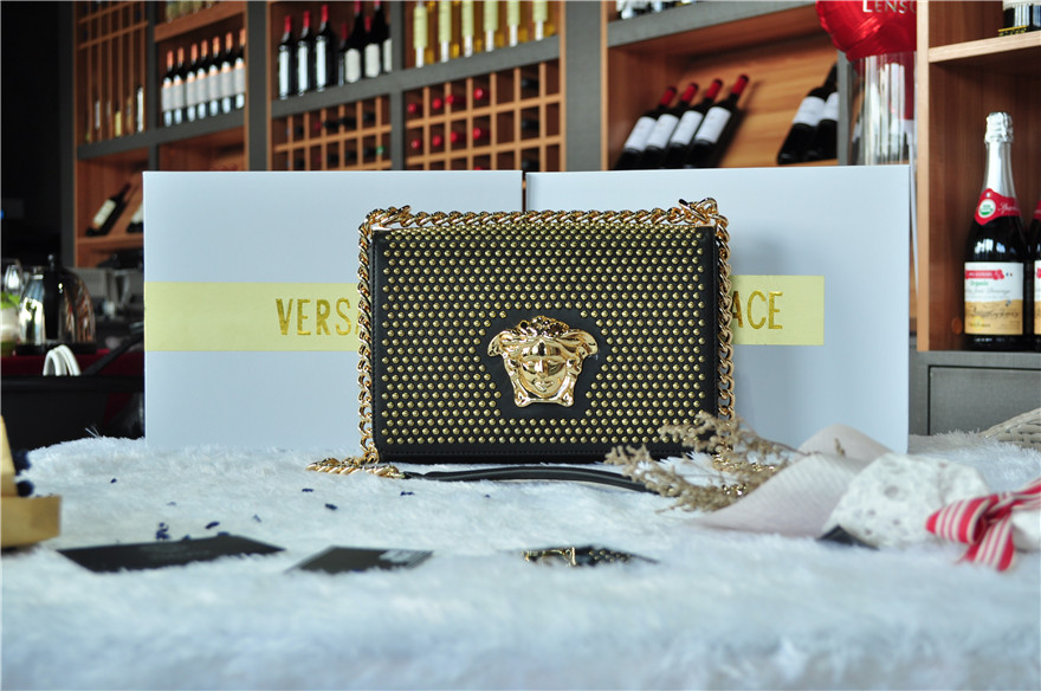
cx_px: 520
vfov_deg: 25.7
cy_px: 346
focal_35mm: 52
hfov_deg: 37.9
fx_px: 1516
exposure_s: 1/40
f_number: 5.6
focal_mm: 35
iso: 200
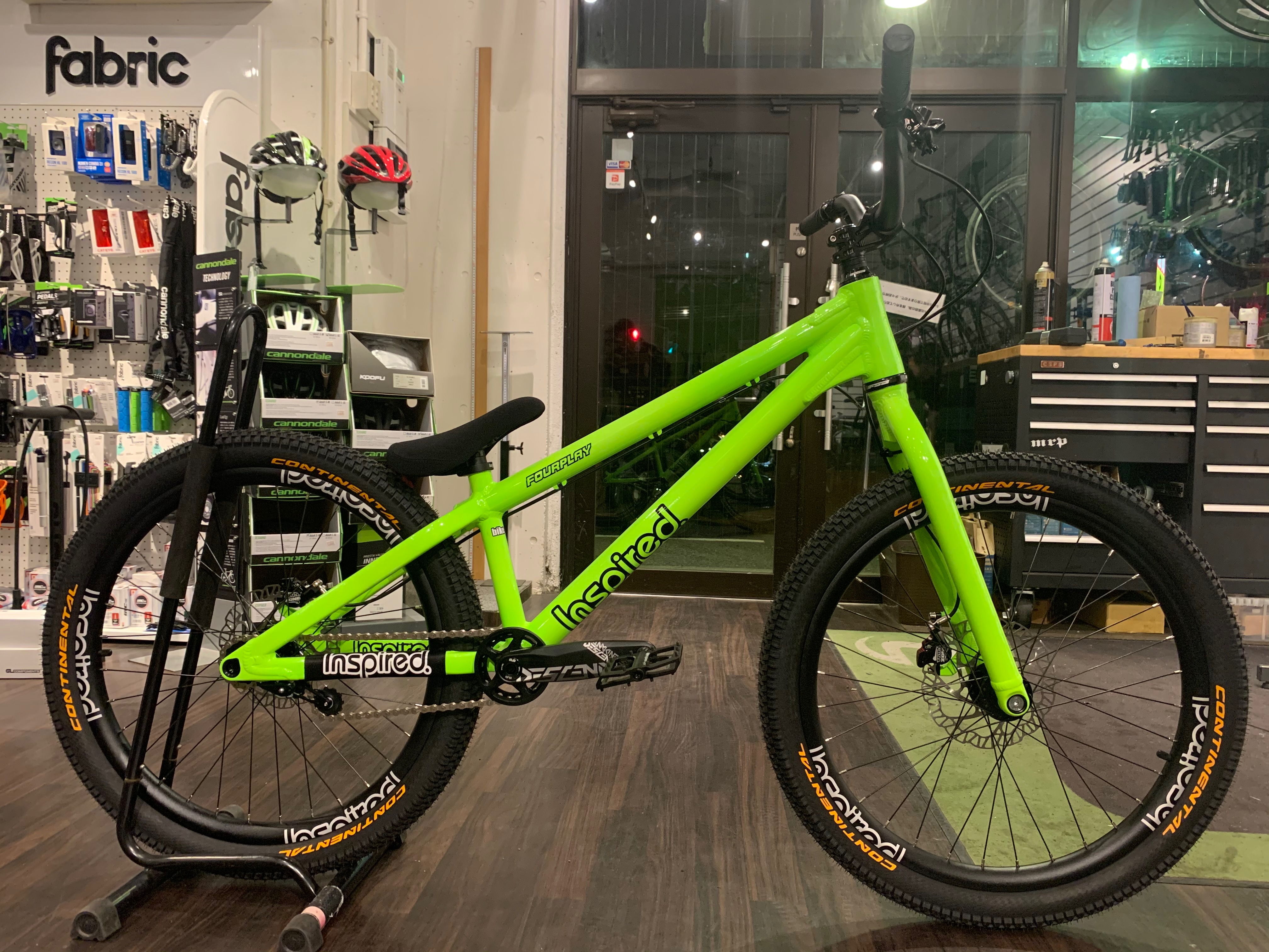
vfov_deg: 53.1
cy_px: 476
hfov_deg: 67.3
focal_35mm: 26
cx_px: 634
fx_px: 953
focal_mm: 4.25
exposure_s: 1/50
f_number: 1.8
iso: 320
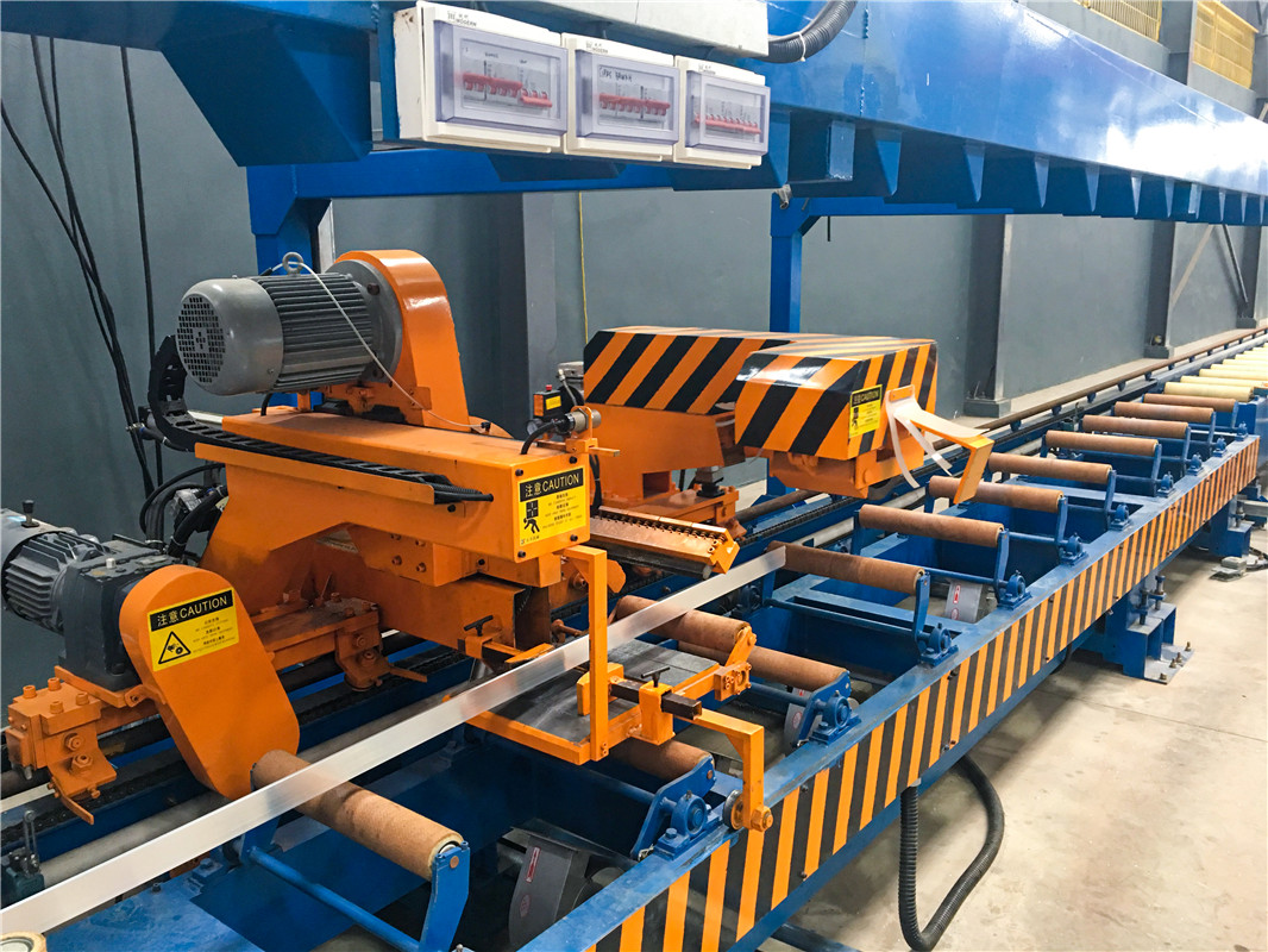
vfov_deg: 48.2
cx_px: 634
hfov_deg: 61.6
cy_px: 476
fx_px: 1063
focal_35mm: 29
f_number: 2.2
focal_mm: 4.15
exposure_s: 1/17
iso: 80
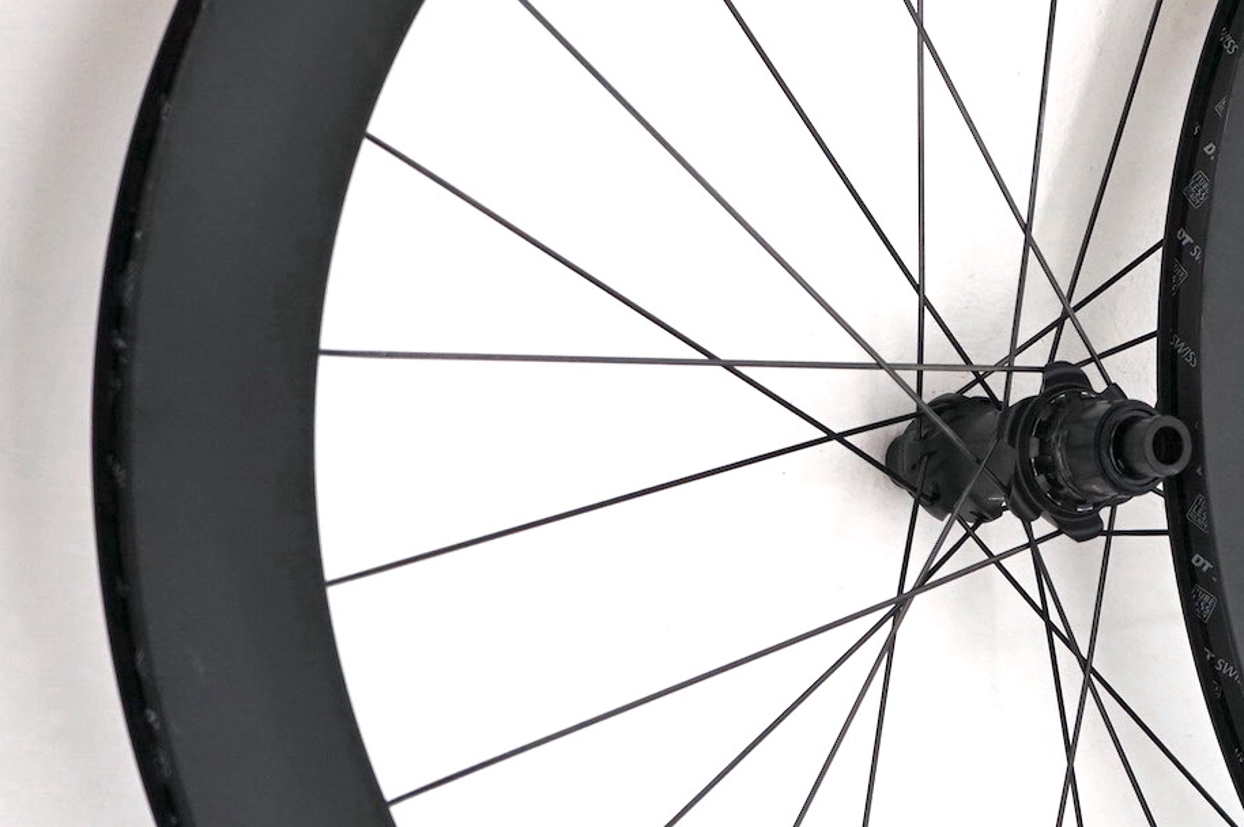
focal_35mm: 116
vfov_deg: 11.8
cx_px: 1179
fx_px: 4005
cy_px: 450
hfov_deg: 17.3
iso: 1000
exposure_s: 1/160
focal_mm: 53
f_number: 5
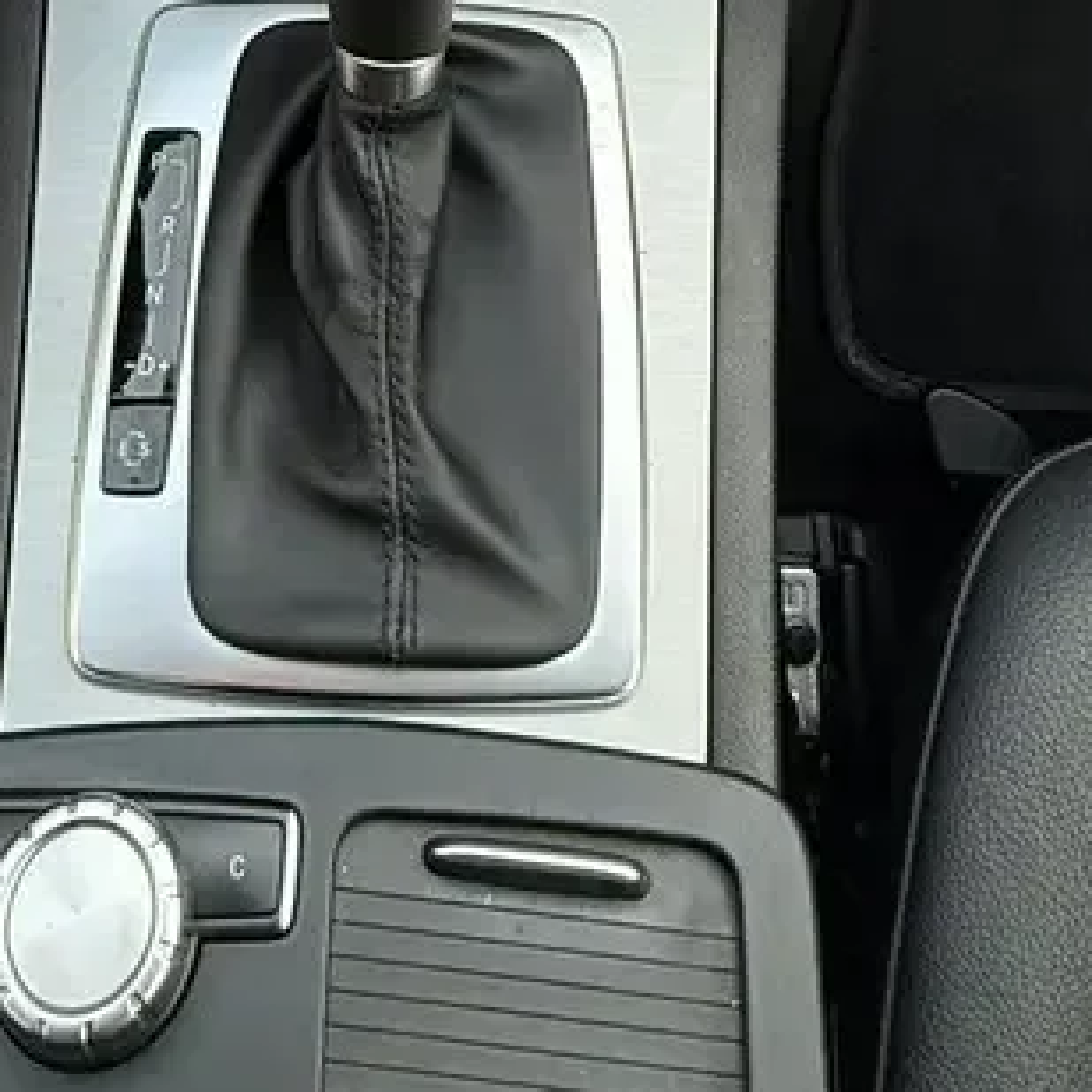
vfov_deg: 28.3
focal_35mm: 48
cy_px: -368
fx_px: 1713
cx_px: 389
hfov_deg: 35.1
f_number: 2.2
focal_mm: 2.22
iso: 250
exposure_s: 1/120
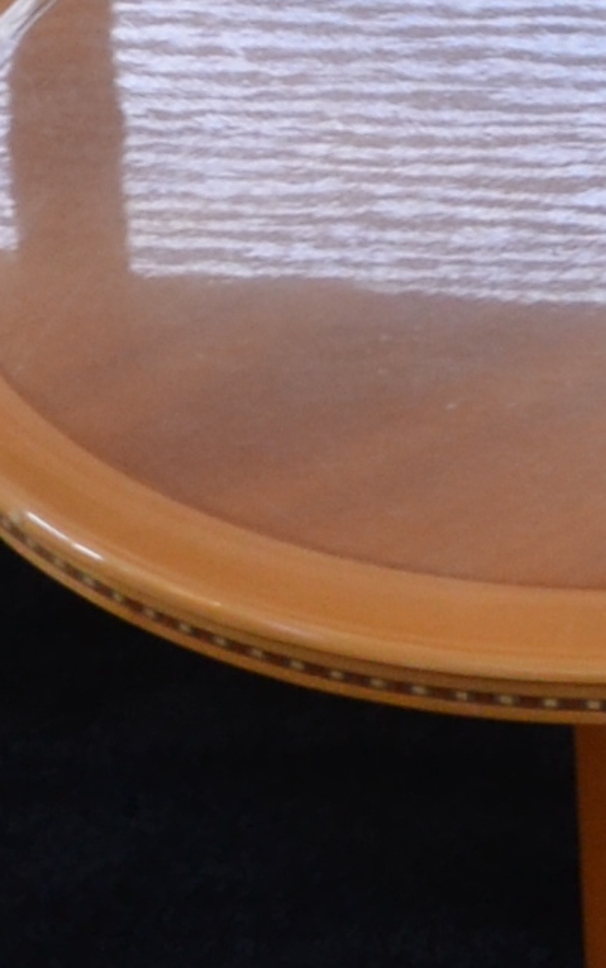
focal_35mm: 230
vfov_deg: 8.7
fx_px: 6063
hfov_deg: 5.5
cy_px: -801
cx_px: 1415
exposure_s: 1/100
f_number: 5
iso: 400
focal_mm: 21
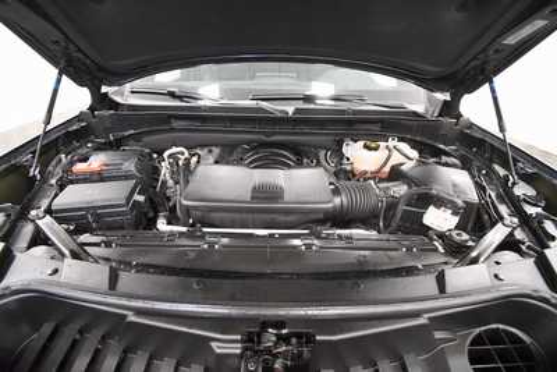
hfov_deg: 100.4
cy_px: 186
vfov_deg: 77.4
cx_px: 278
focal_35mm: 15
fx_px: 232
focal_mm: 10
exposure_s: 1/100
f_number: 4.5
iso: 3200
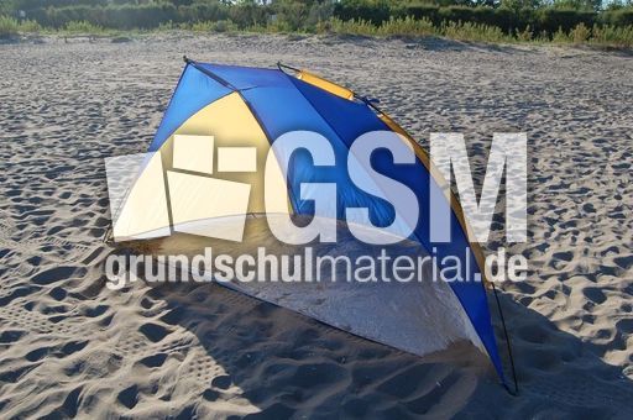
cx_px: 316
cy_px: 210
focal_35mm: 27
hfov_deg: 67.4
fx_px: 474
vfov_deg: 47.8
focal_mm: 18
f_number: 9
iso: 200
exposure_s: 1/320
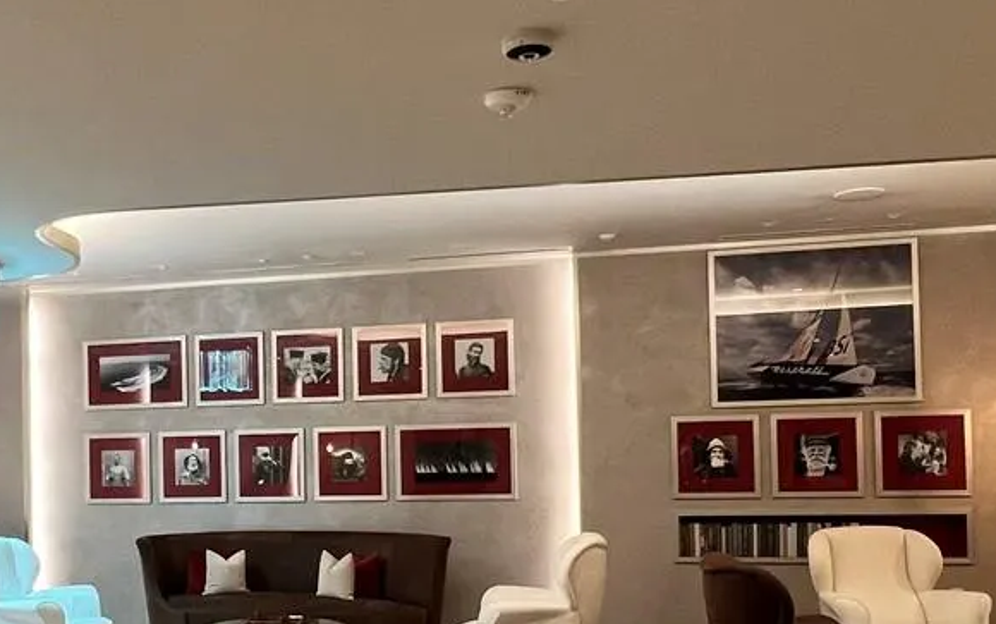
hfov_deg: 50.3
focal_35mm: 38
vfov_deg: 33.1
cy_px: 452
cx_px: 307
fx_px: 1032
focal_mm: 1.57
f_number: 1.8
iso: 250
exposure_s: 1/60
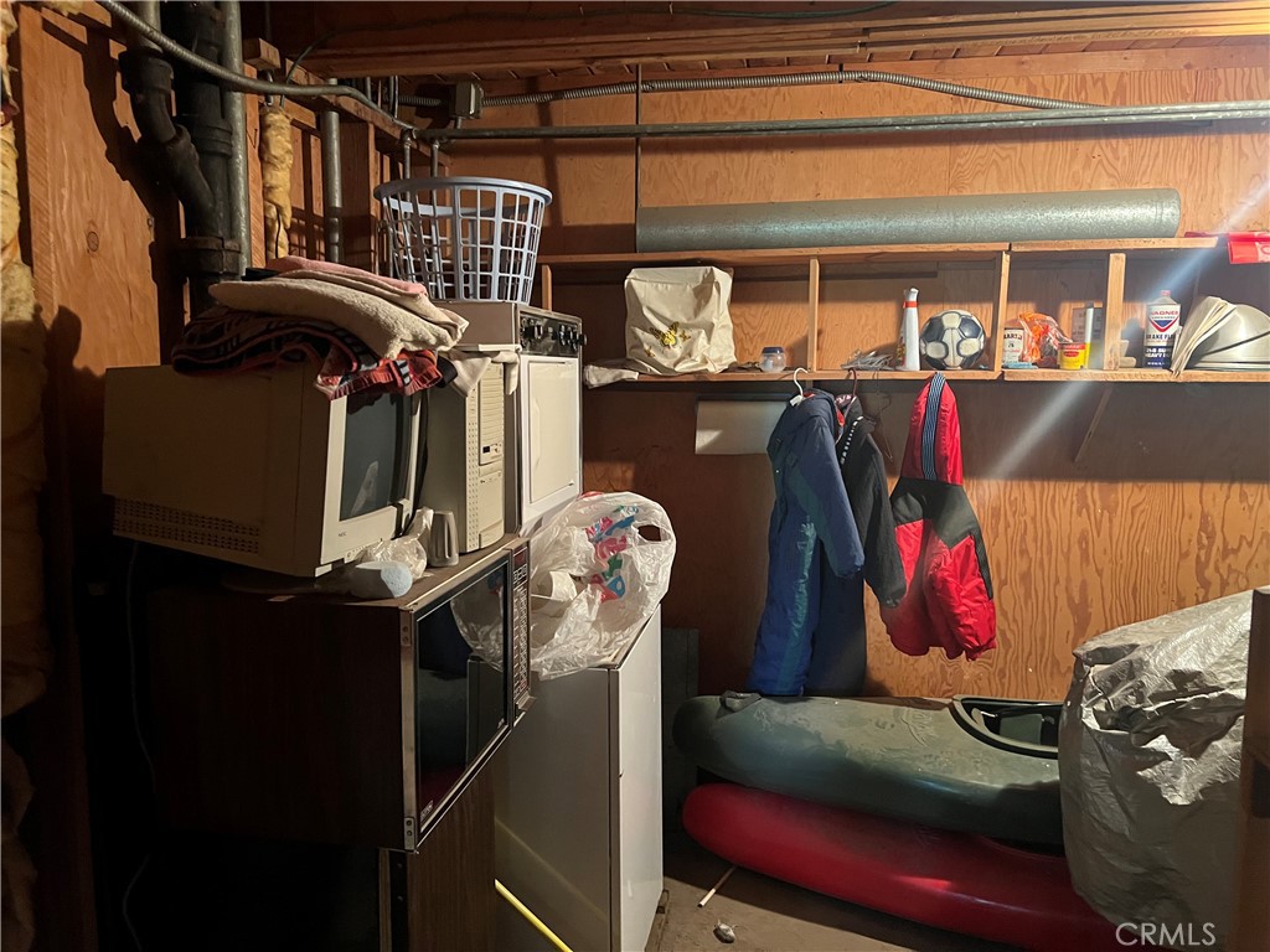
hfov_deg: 67.3
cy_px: 476
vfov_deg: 53.1
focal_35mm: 26
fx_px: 954
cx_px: 635
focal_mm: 5.7
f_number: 1.5
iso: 640
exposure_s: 1/40
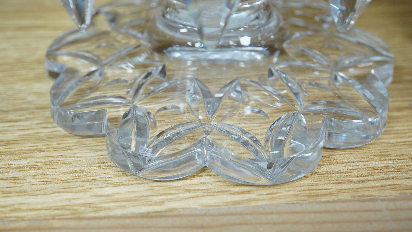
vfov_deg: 24.9
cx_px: 205
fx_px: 524
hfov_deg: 42.9
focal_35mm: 48
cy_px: 97
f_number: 9
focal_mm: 30
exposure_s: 1/160
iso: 2500
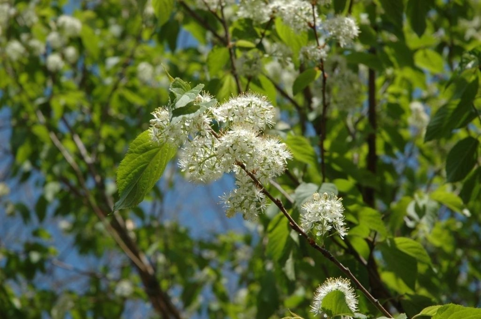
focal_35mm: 105
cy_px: 160
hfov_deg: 19.5
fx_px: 1401
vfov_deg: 13.0
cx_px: 240
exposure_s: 1/320
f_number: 9
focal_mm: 70
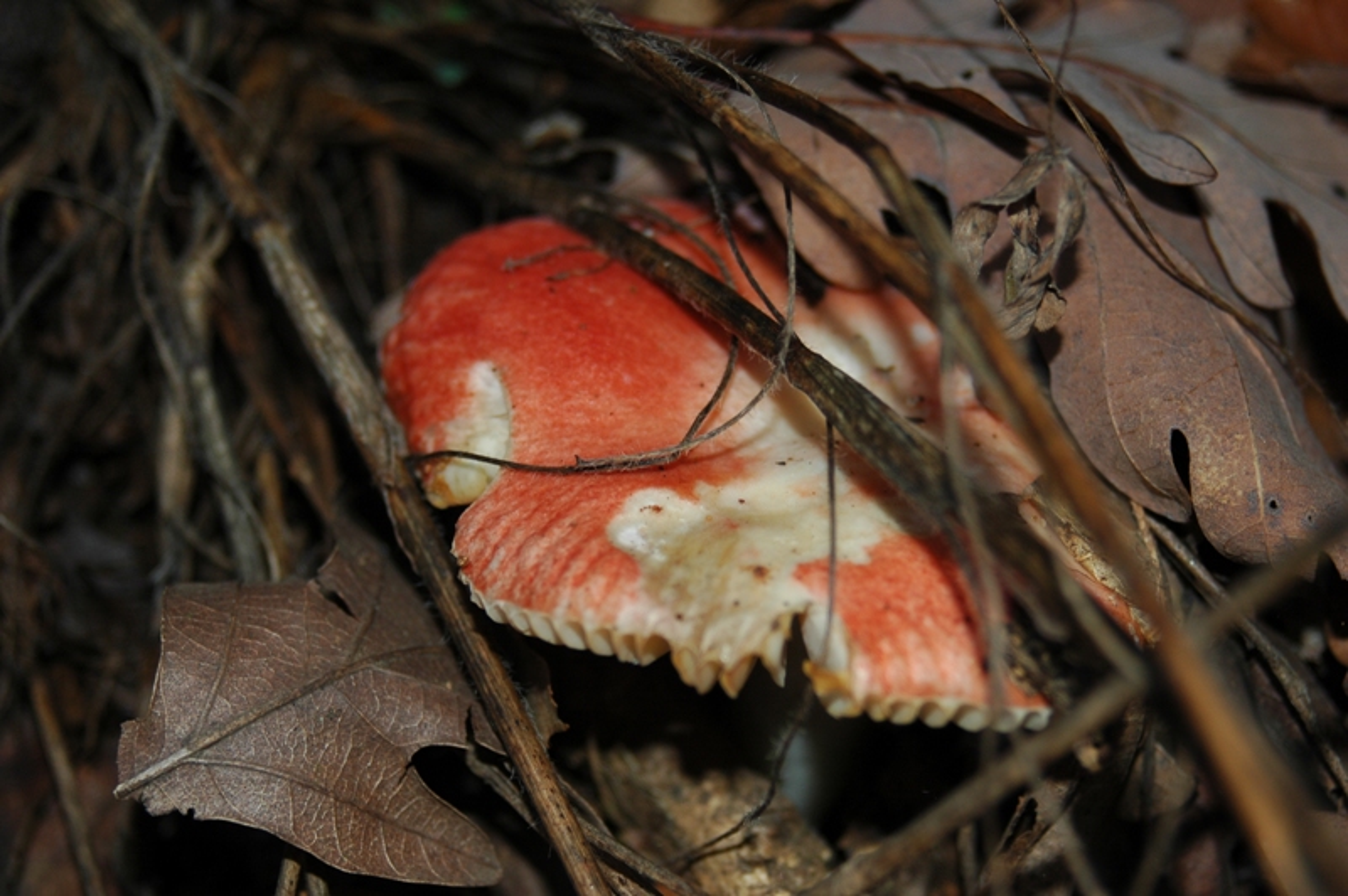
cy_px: 448
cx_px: 674
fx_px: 3928
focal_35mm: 105
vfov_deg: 13.0
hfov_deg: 19.5
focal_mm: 70
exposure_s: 1/125
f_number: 6.3
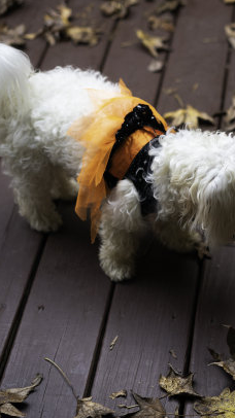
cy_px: 209
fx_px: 876
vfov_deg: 26.9
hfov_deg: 15.0
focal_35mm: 79
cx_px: 246
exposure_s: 1/250
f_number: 2.2
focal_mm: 50
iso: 1250
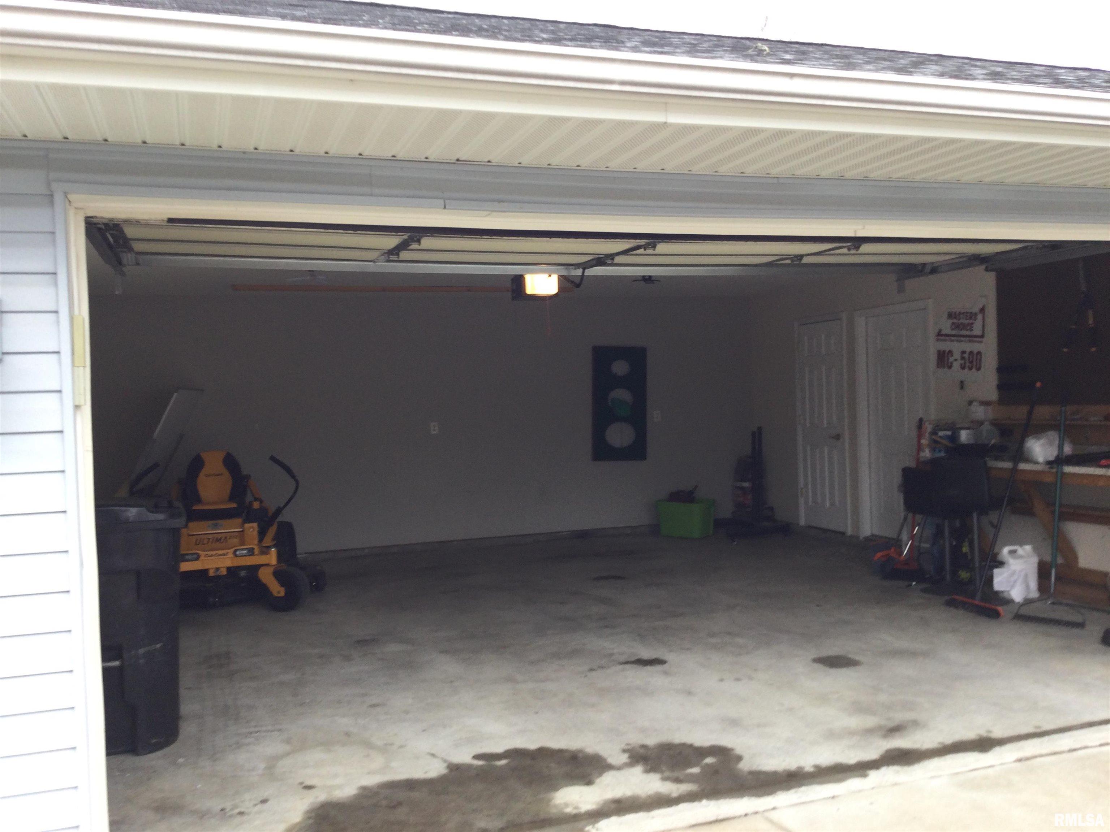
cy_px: 416
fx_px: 994
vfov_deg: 45.4
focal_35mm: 31
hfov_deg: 58.4
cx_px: 555
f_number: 2.4
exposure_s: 1/60
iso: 32
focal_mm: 3.3
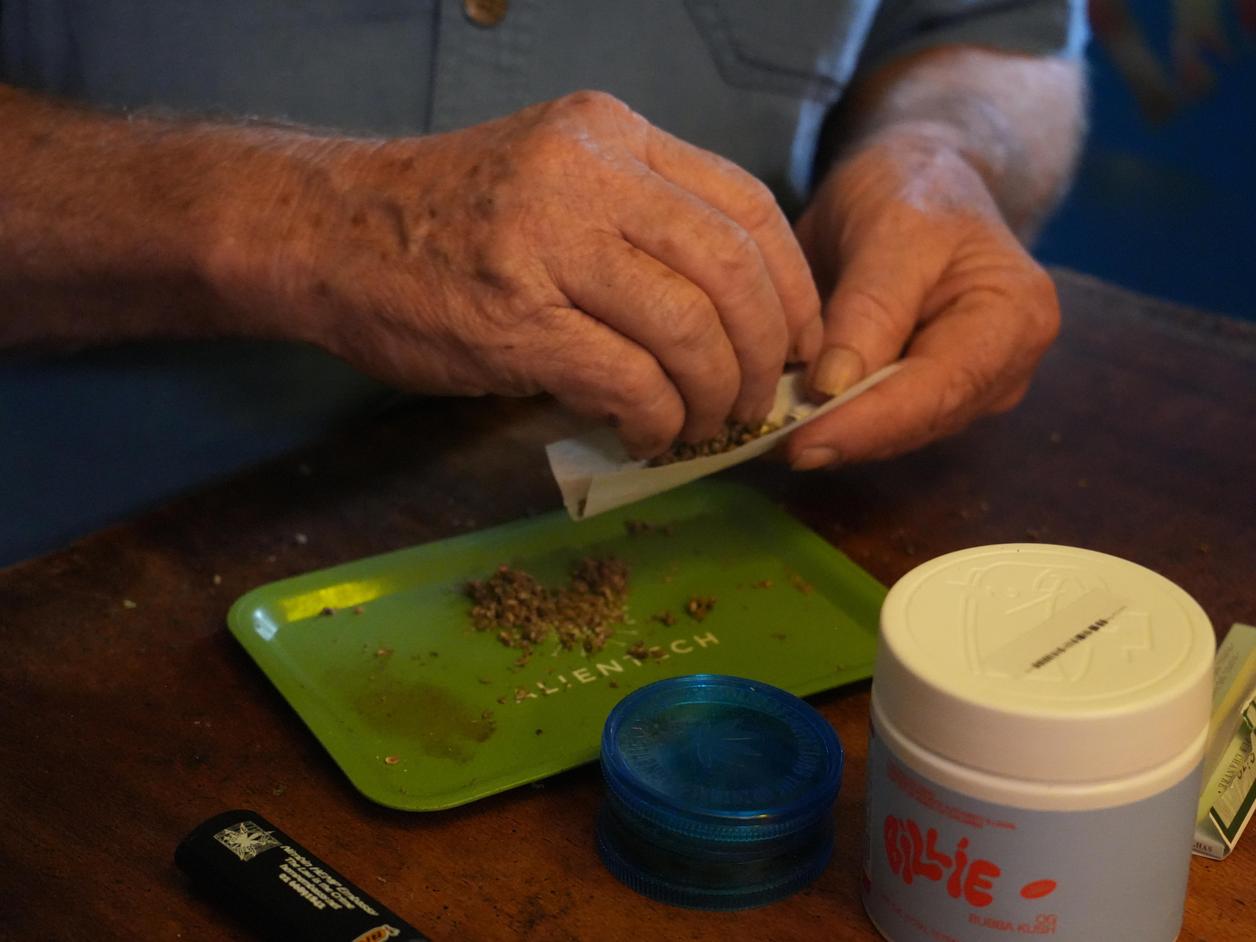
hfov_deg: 29.8
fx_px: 2359
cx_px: 677
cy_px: 471
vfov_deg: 22.6
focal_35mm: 65
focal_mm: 60
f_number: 5.6
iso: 12800
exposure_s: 1/100
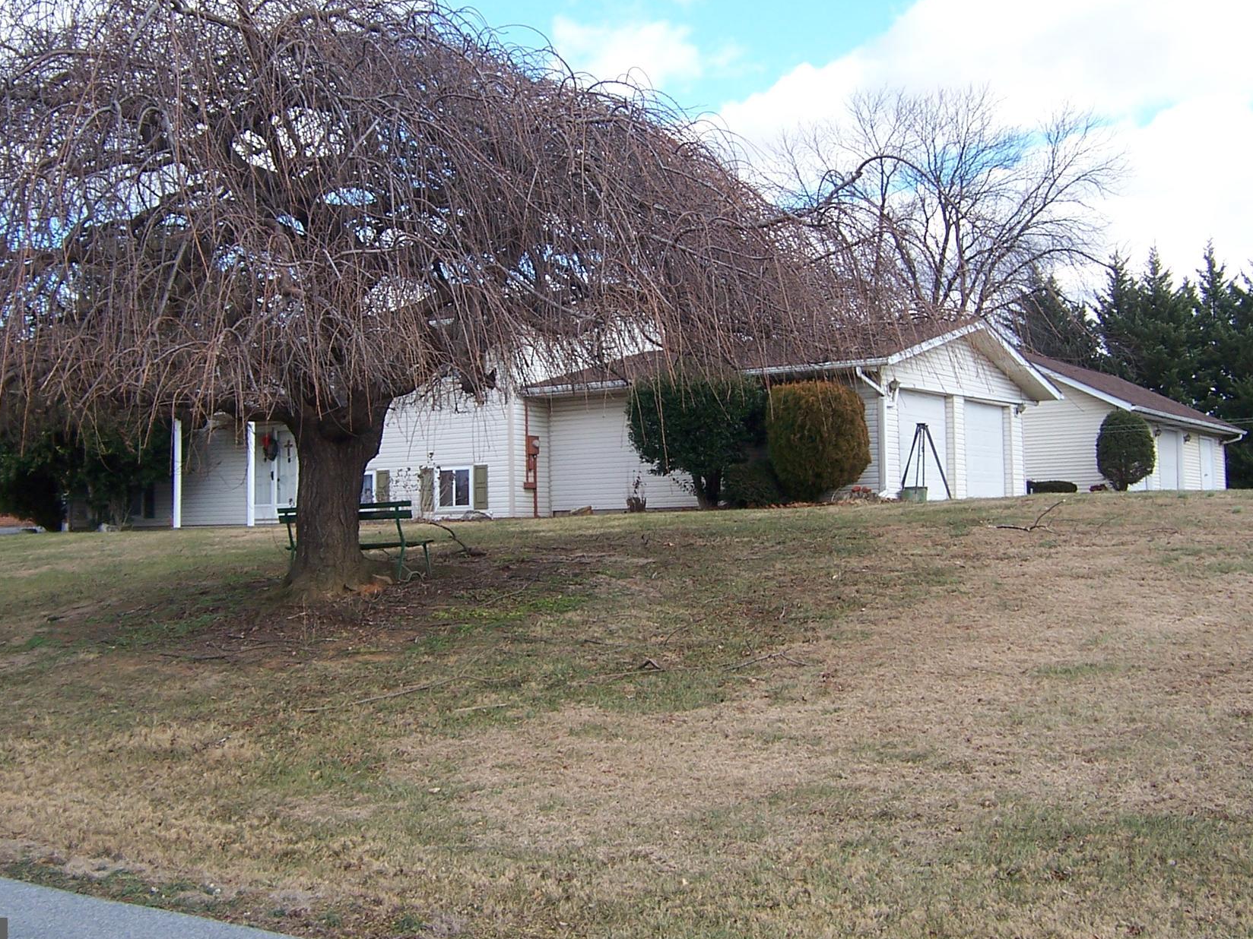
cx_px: 596
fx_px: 1484
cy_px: 397
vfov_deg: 35.1
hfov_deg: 45.8
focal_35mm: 41
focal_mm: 5.5
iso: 80
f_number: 3.4
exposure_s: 1/250
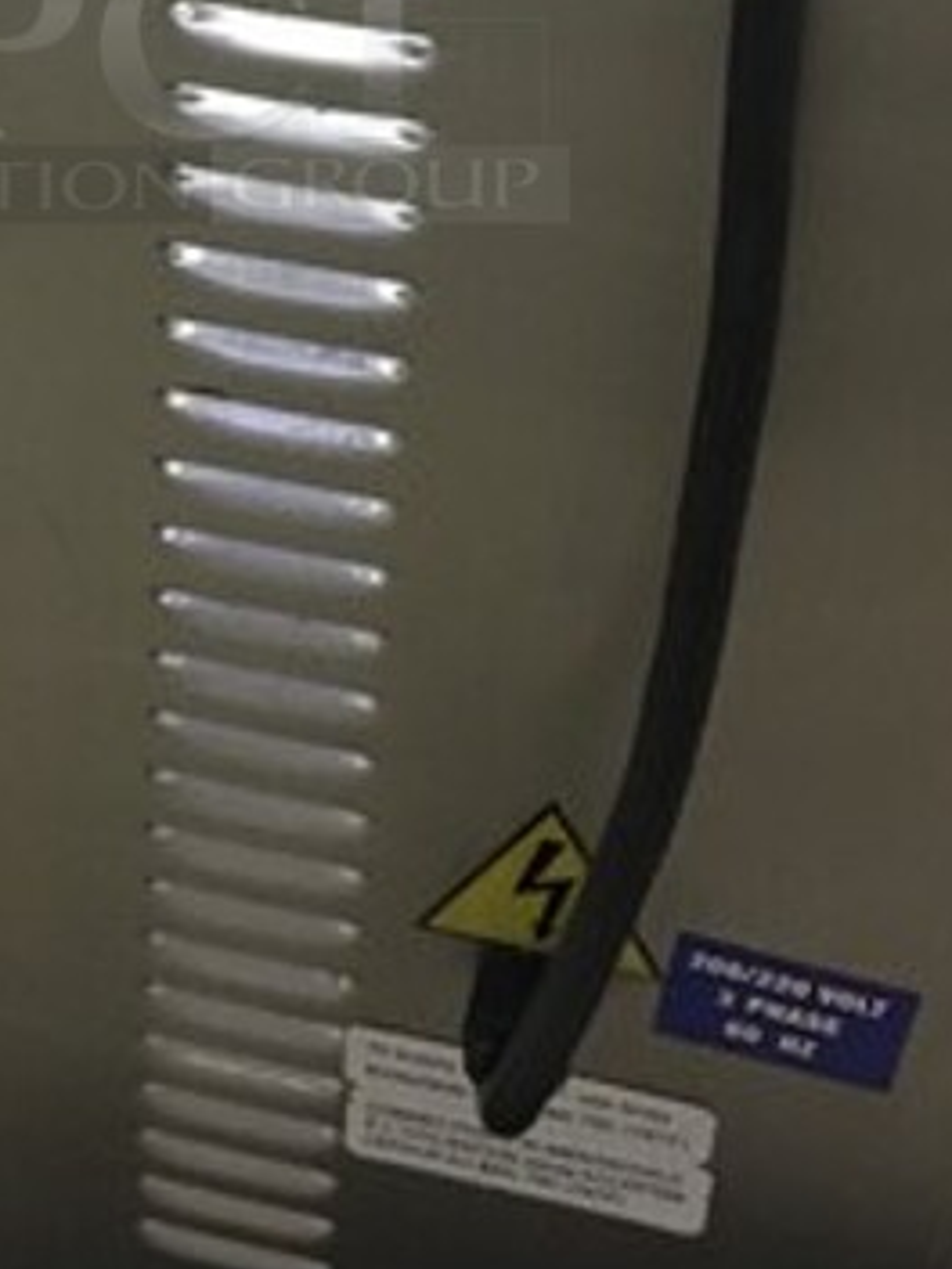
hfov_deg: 21.6
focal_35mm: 67
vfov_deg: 27.5
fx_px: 2457
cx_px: 169
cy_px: 34
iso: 125
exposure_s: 1/4
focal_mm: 4.15
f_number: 2.2
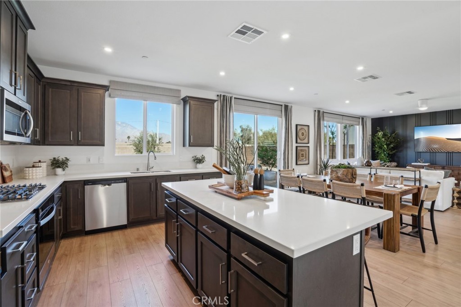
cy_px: 154
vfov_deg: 73.7
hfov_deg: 96.8
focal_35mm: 16
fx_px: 205
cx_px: 230
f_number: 7.1
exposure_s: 1/30
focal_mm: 16
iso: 250
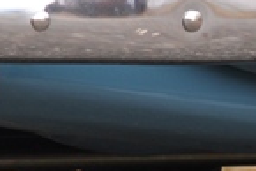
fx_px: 6577
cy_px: -6
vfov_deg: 1.5
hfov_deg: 2.2
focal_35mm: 924
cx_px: -131
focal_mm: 112
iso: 200
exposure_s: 1/100
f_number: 5.6
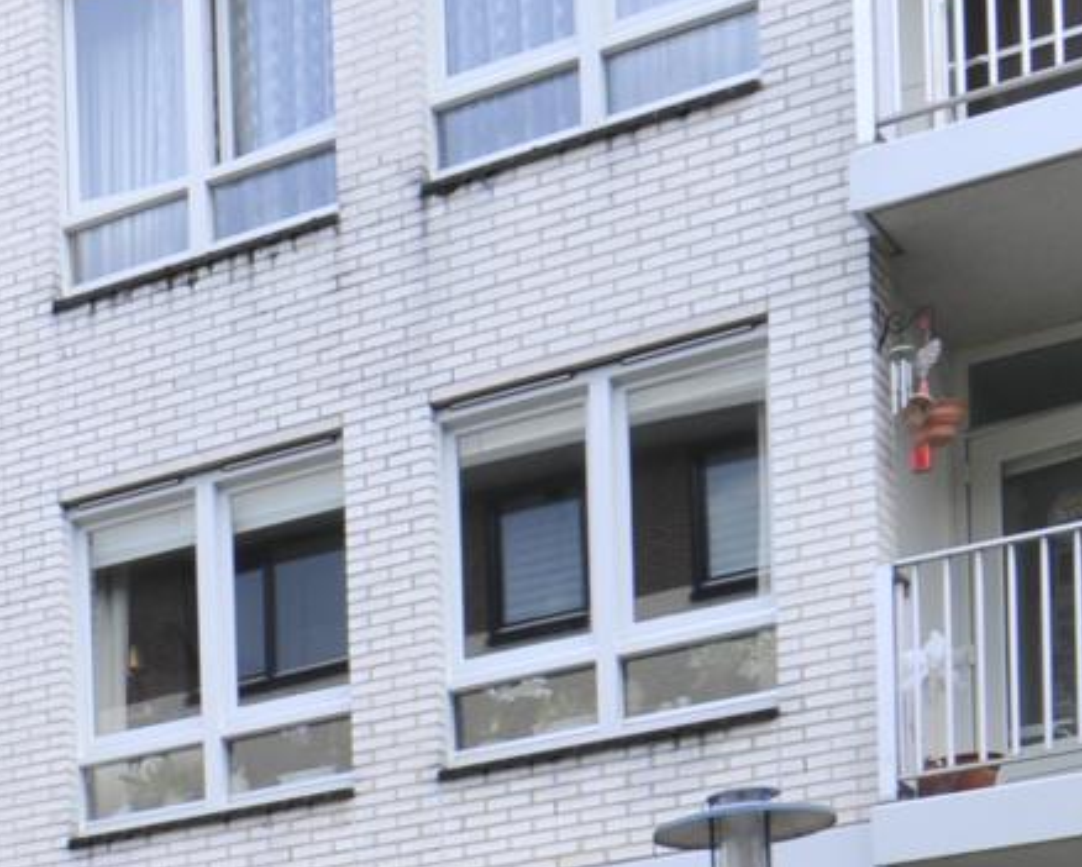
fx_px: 2948
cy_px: 1455
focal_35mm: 92
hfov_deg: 19.6
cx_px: -217
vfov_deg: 15.0
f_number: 9
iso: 200
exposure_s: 1/100
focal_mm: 14
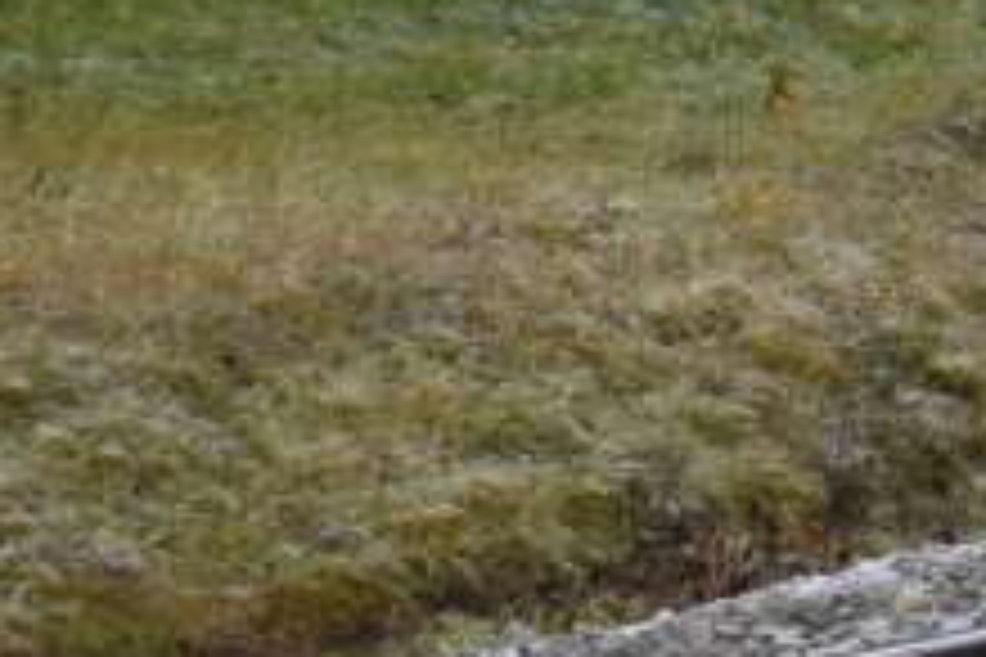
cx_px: 2265
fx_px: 5952
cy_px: -745
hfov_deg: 8.7
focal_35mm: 217
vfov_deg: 6.1
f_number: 7.1
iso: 400
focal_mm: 31
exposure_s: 1/200
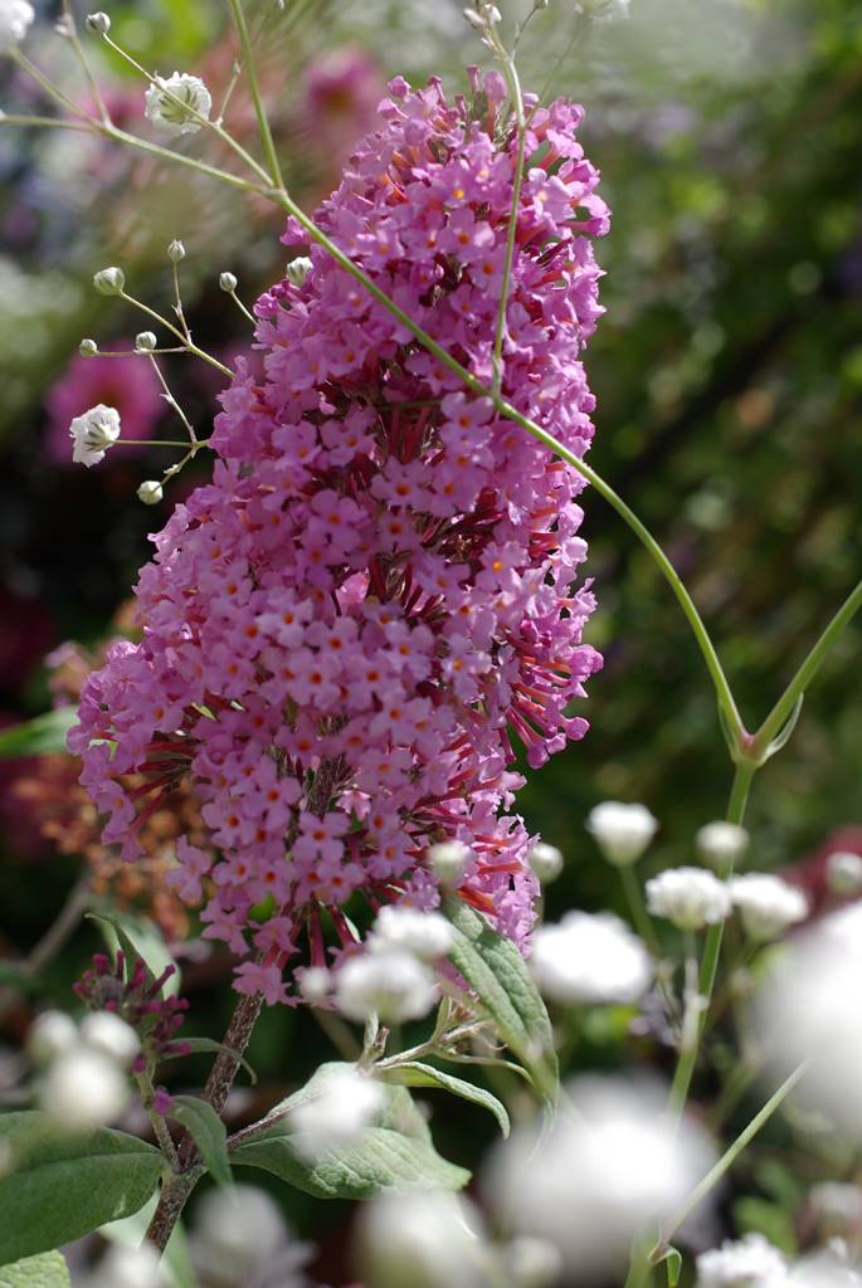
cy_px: 644
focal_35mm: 52
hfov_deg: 25.8
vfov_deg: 37.8
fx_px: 1881
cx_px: 431
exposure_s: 1/180
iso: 100
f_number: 6.7
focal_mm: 35
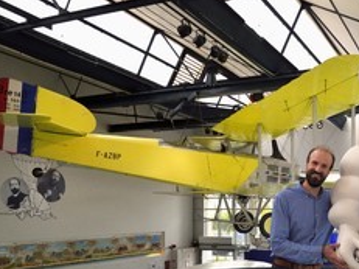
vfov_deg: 33.5
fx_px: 435
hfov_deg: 42.6
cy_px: 210
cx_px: 292
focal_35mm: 42
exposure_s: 1/500
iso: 3200
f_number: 10
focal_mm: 24
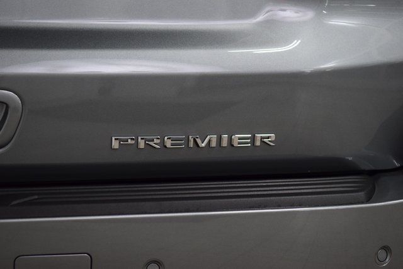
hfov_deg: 19.5
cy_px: 134
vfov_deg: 13.0
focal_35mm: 105
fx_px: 1176
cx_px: 202
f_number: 4
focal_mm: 70
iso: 1600
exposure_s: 1/125
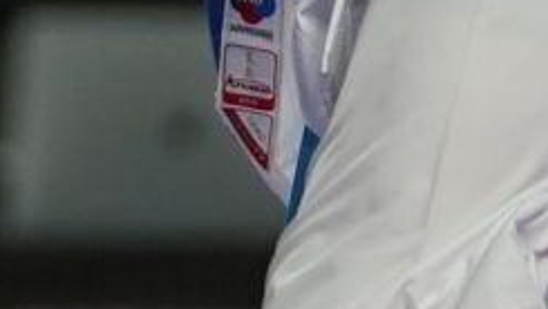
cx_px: -226
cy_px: -616
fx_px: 28620
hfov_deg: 1.1
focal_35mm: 1969
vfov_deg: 0.6
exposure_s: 1/1000
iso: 1000
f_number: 2.8
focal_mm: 171
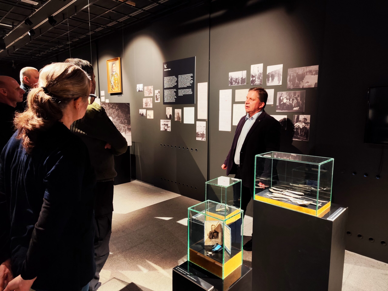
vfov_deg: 58.9
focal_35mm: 23
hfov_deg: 73.9
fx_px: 258
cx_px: 194
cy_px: 146
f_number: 1.8
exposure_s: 1/50
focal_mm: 5.4
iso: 218
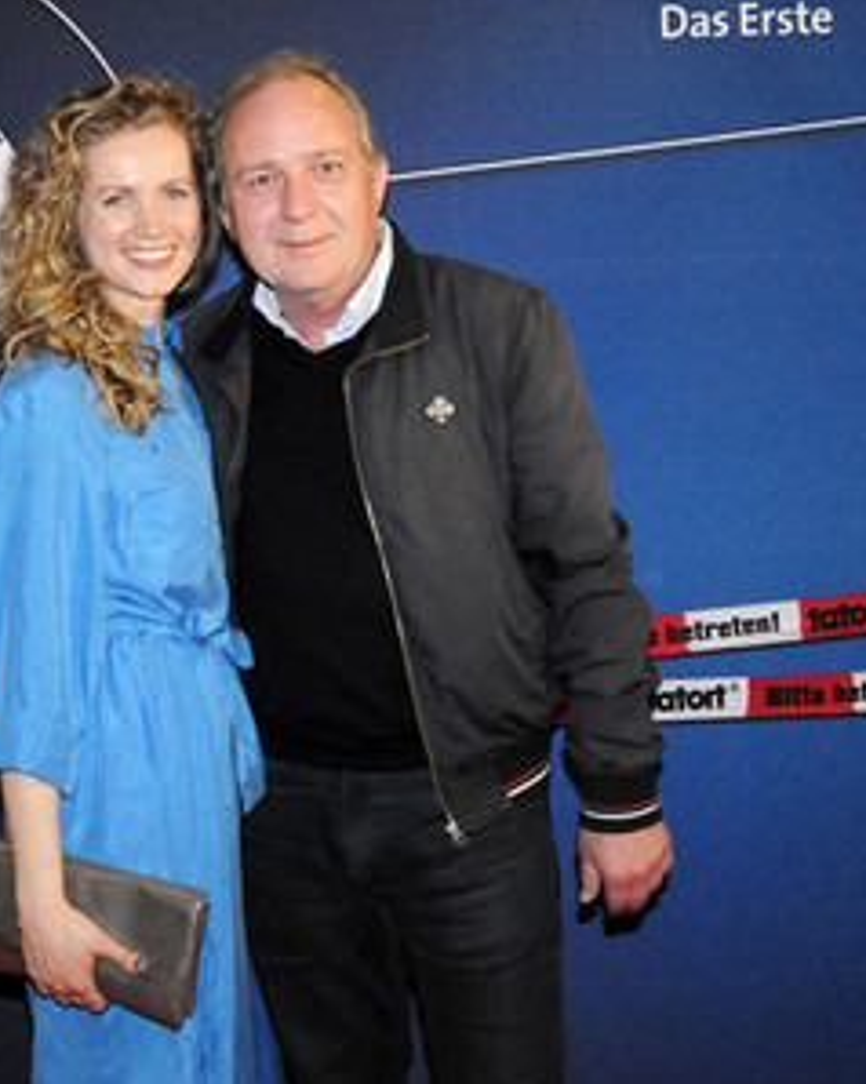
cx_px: 142
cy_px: 542
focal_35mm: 45
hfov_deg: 32.4
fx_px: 1434
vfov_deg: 41.4
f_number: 8
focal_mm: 21
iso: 3200
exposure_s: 1/60
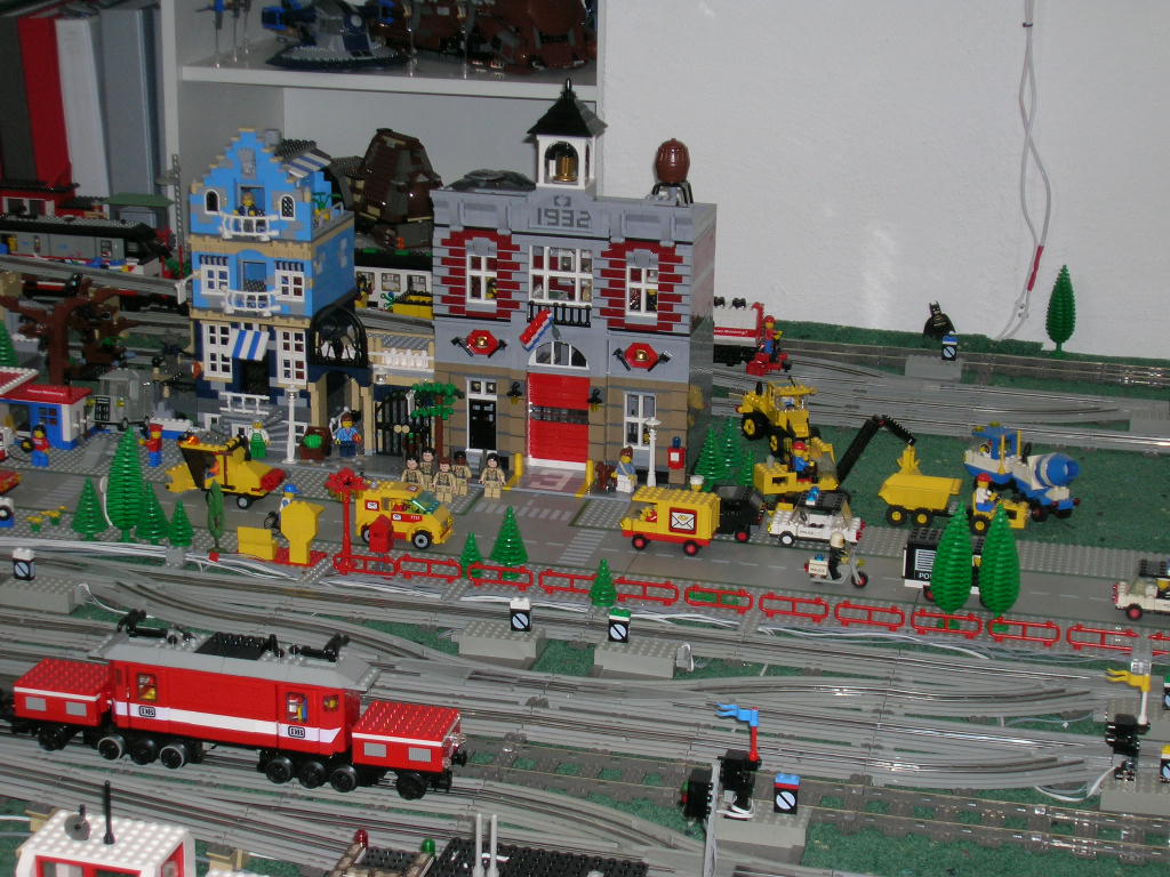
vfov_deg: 22.3
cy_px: 438
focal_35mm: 66
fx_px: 2231
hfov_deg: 29.4
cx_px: 585
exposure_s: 1/60.1
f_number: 3.8
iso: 84
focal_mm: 11
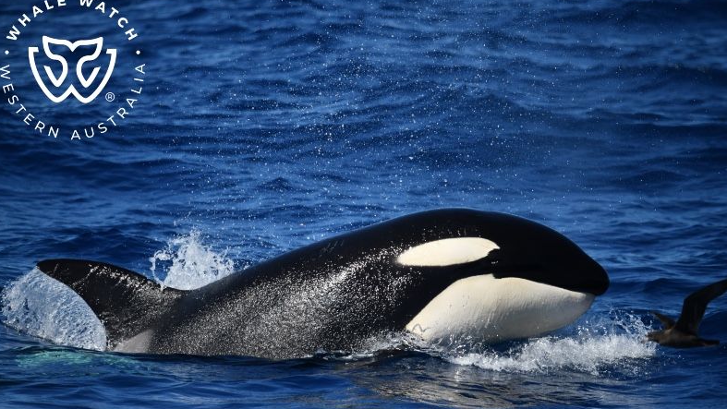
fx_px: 12320
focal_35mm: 639
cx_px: 365
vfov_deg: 1.9
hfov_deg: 3.4
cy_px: 235
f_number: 6.3
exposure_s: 1/8000
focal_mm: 600
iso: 1100
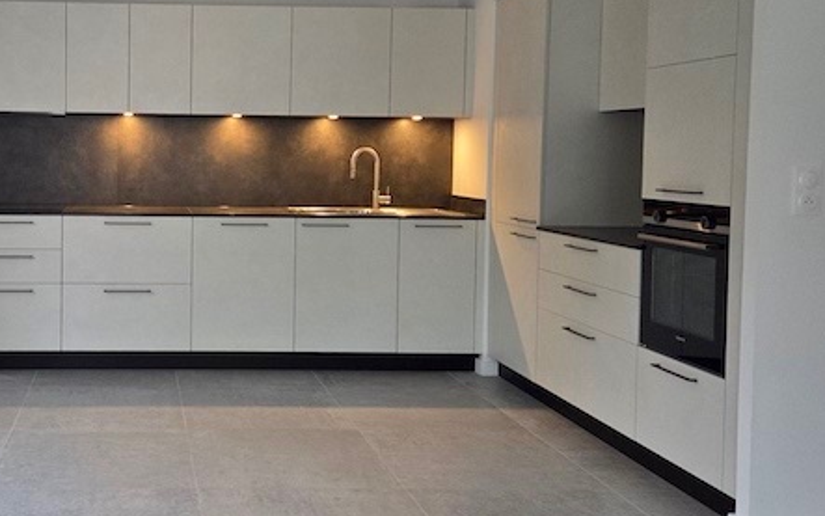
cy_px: 214
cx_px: 179
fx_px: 989
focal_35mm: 44
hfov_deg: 43.4
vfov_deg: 29.2
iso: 200
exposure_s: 1/100
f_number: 1.8
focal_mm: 5.4
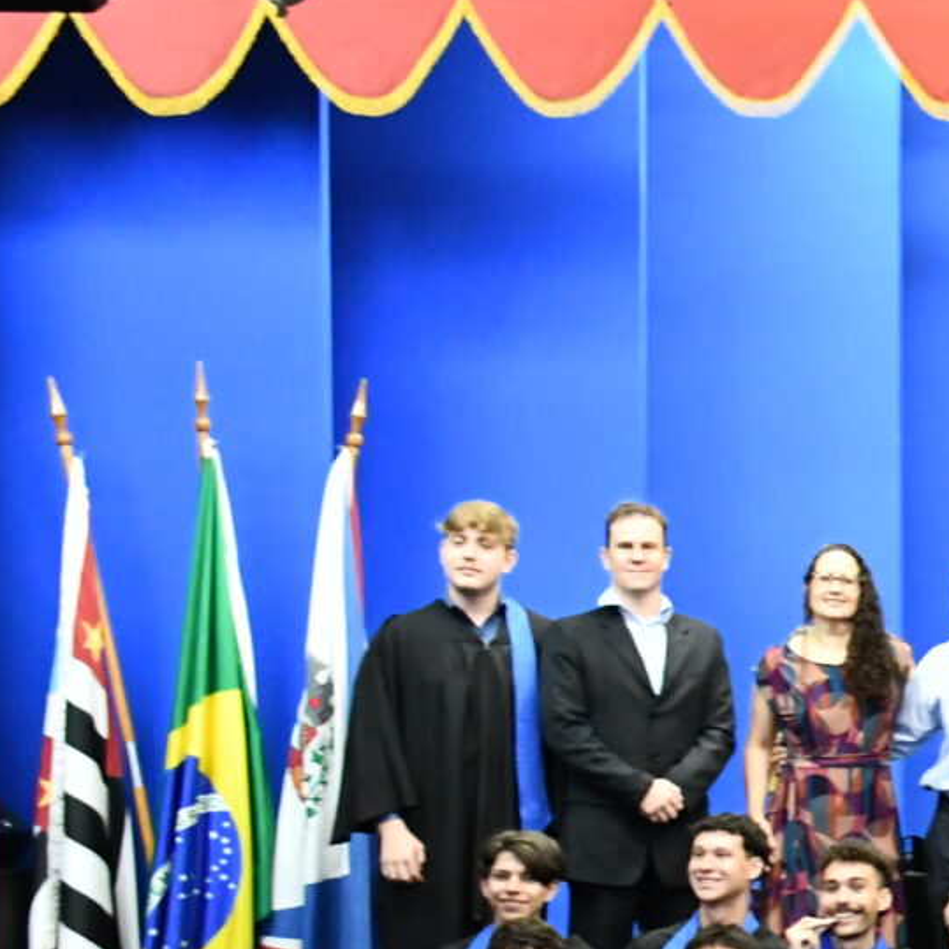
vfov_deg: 14.6
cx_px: 1618
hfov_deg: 13.5
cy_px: 868
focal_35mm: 118
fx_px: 3660
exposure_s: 1/60
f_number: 3.8
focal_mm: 26
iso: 5600
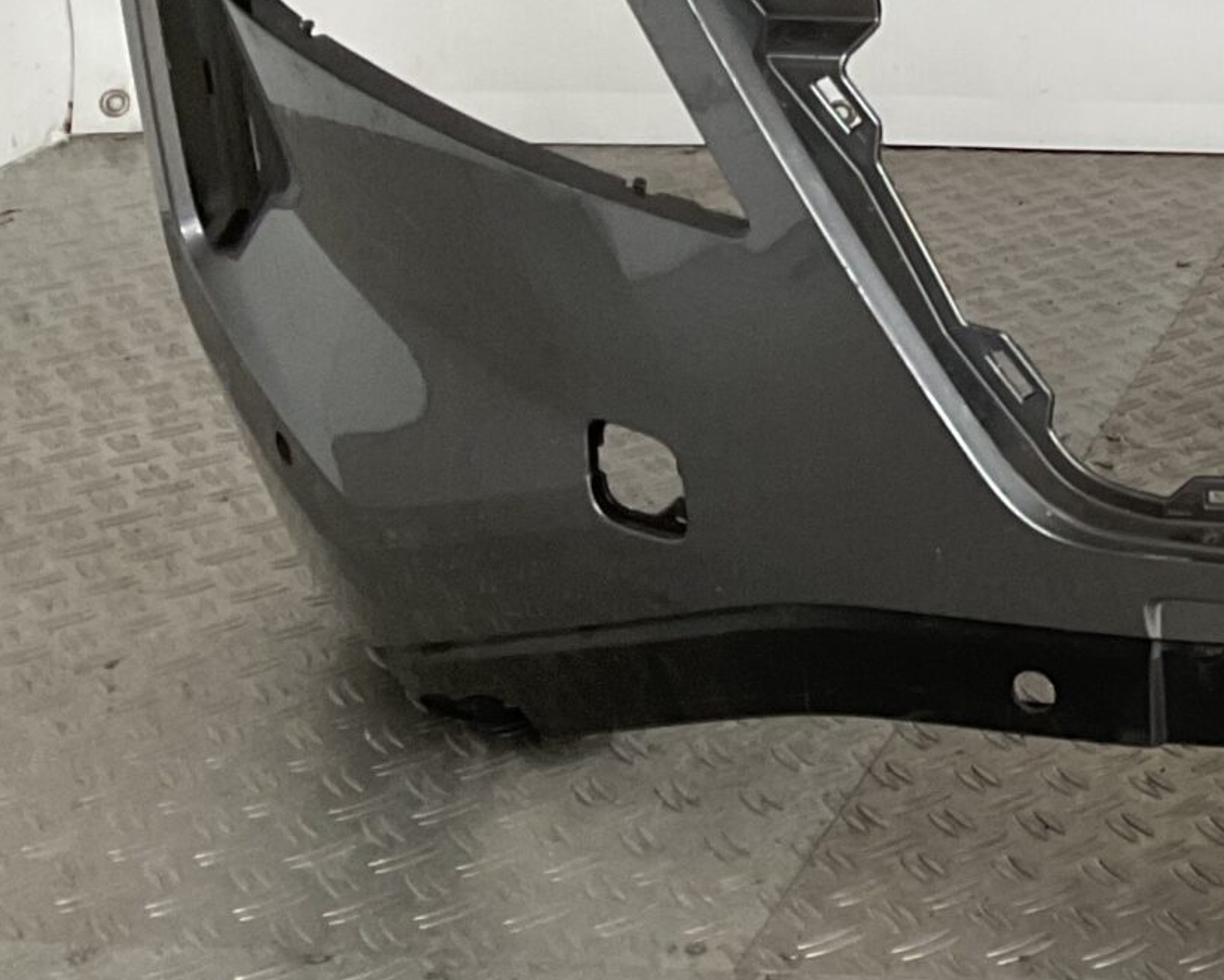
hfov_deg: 18.9
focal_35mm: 88
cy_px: -104
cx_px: 1881
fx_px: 3189
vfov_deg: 16.9
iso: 50
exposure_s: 1/60
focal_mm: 3
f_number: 1.8
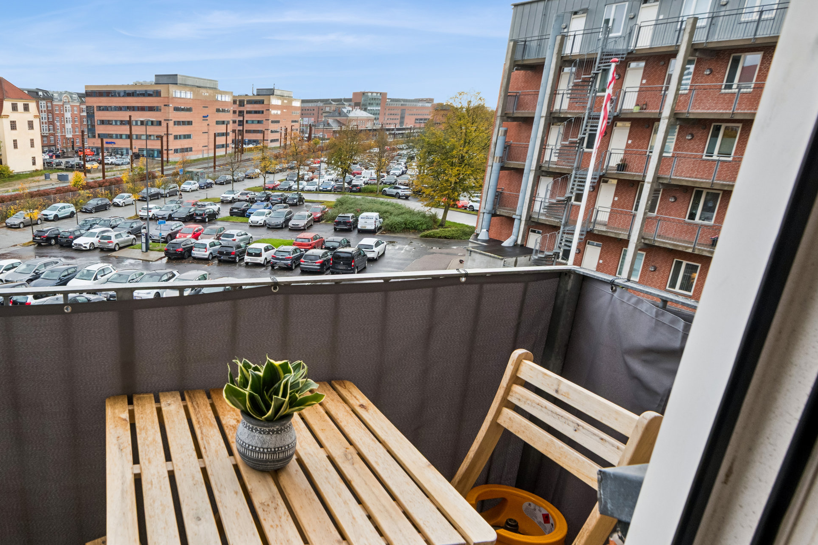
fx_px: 568
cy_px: 333
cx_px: 192
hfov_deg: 66.4
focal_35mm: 25
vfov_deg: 50.9
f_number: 11
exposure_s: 1/25
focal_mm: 16
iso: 800
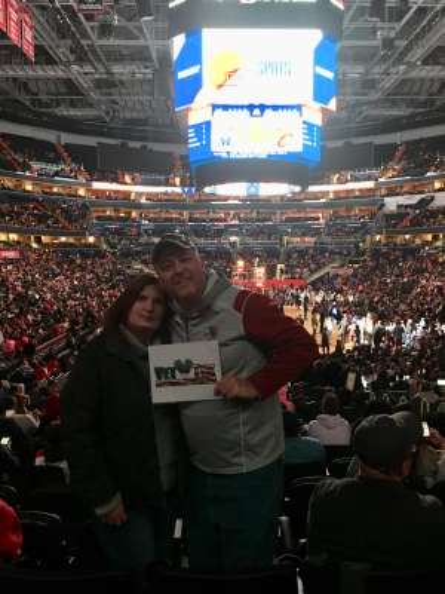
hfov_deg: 48.2
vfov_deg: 61.7
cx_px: 222
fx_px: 497
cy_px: 297
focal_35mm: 29
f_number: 2.2
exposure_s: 1/8
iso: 80
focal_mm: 4.15
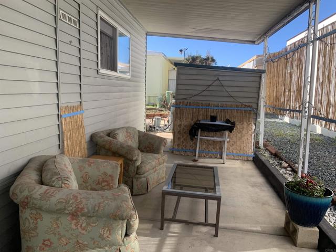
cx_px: 168
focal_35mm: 26
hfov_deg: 67.3
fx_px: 252
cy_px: 126
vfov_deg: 53.1
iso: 25
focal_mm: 4.25
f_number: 1.8
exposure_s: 1/597
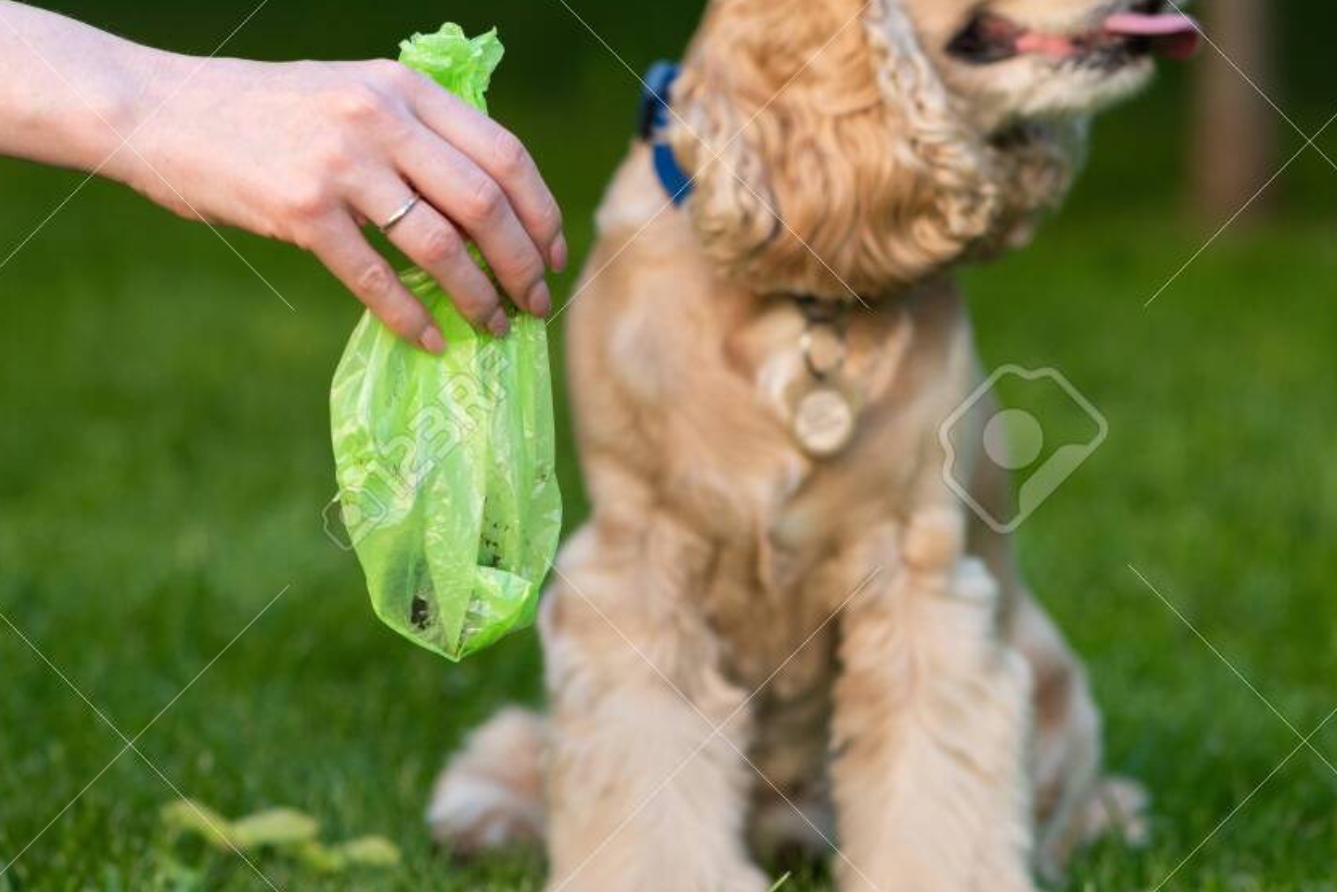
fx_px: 6091
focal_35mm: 164
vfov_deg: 8.4
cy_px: 383
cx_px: 715
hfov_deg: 12.5
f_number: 4
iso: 400
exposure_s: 1/250
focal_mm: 105
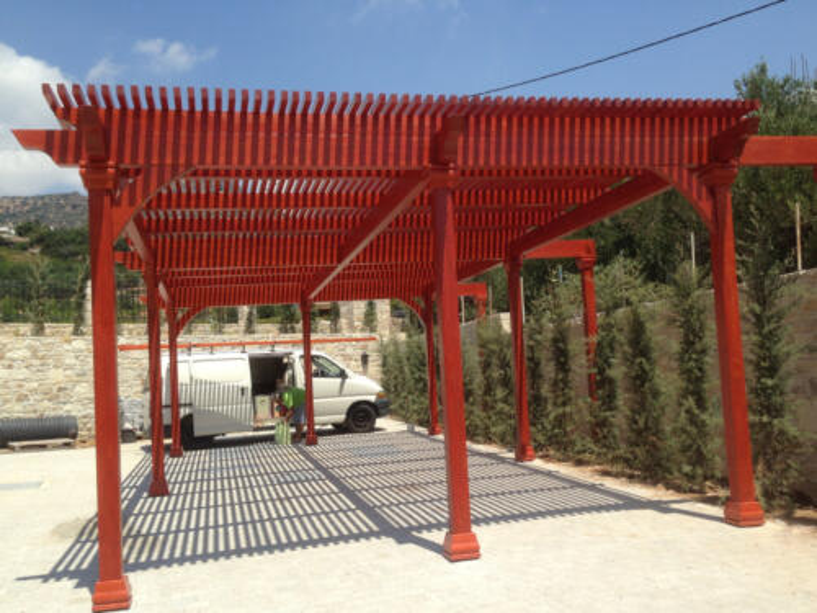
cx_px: 408
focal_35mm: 33
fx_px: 779
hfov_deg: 55.4
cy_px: 306
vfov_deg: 42.9
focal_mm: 4.12
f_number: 2.4
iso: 50
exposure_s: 1/1748
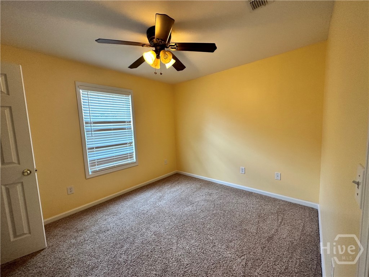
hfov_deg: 102.1
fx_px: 149
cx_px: 184
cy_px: 138
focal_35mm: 14
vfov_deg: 85.7
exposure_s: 1/120
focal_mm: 2.22
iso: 200
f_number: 2.2
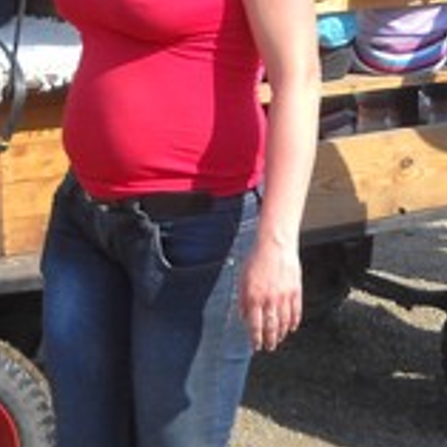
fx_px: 1855
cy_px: 10
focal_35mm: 127
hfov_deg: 13.7
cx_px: 319
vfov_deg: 13.6
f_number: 5.5
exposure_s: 1/168
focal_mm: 6.72
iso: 64
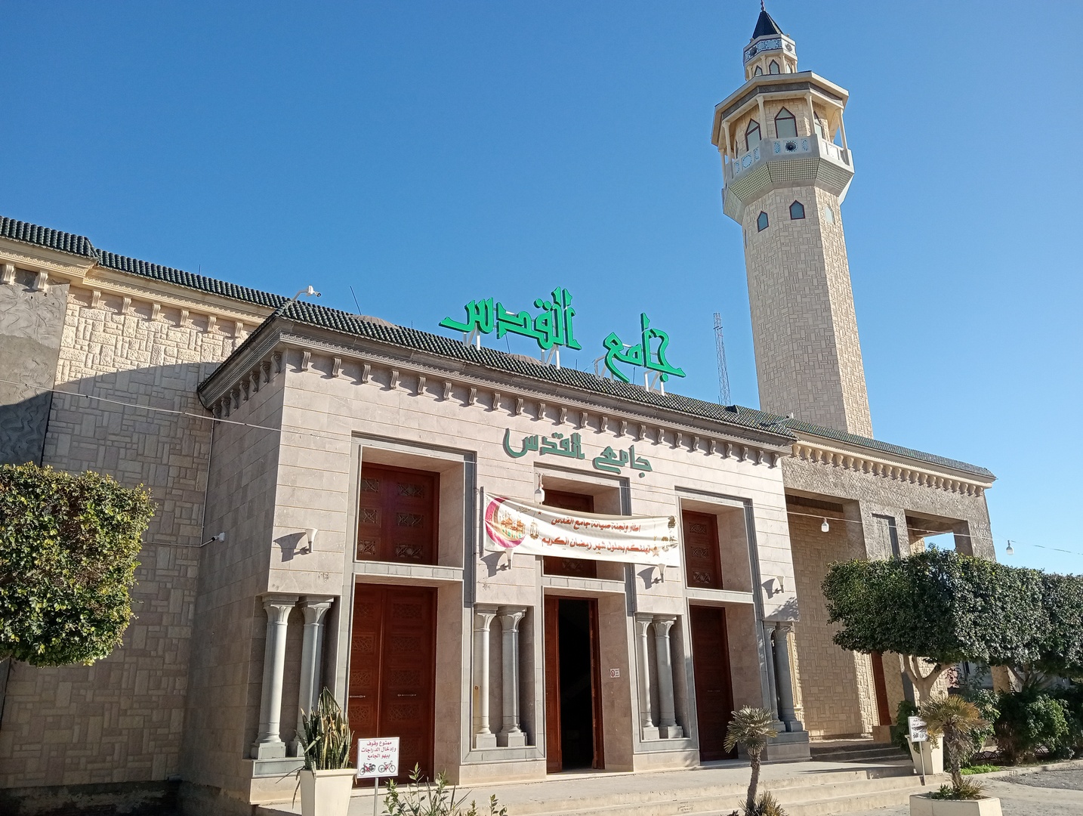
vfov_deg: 49.9
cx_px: 542
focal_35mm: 28
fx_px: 877
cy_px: 408
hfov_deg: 63.4
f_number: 1.8
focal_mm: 3.98
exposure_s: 1/865
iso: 103
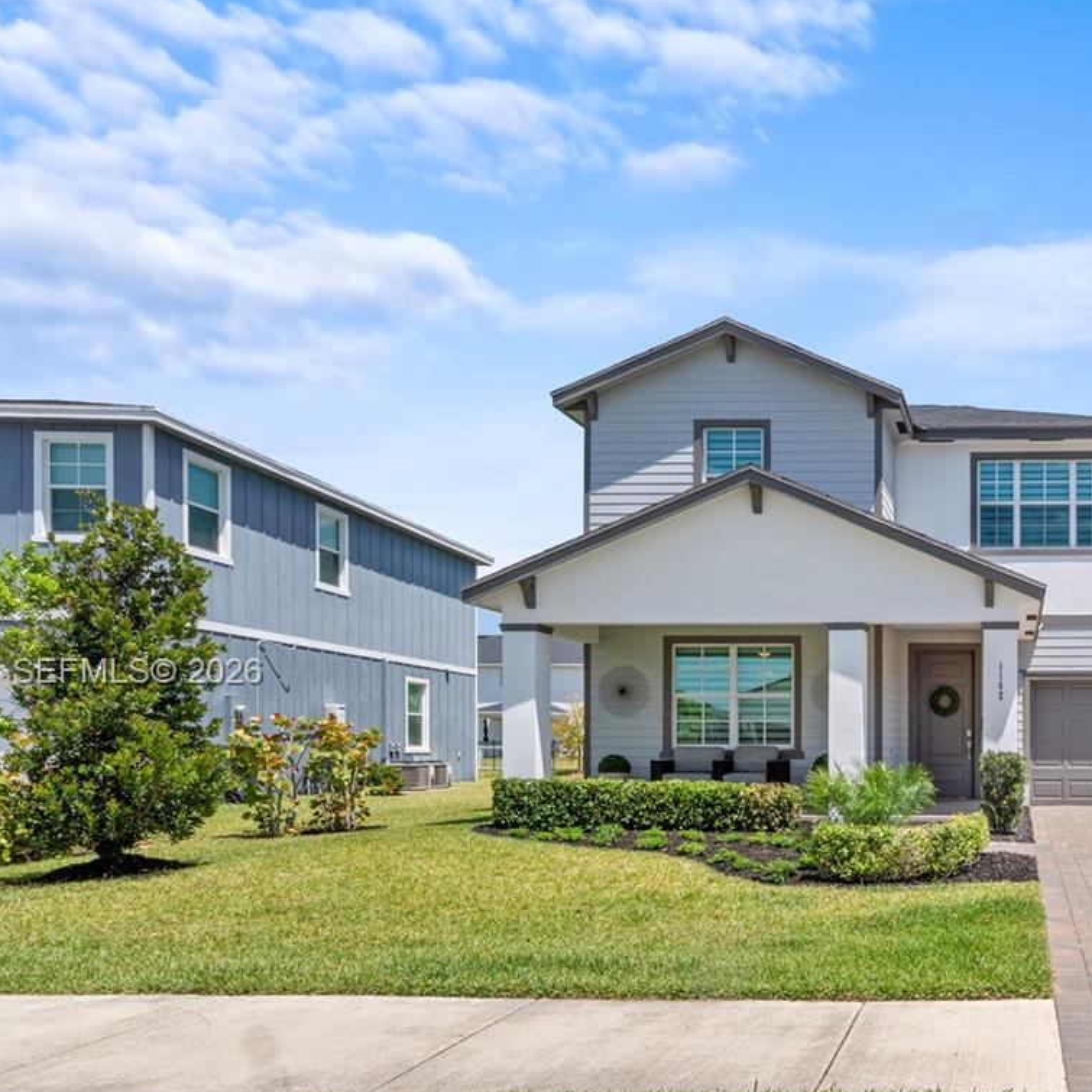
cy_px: 674
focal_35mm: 27
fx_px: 964
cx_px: 969
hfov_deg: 52.4
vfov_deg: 58.4
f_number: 10
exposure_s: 1/640
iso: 200
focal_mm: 10
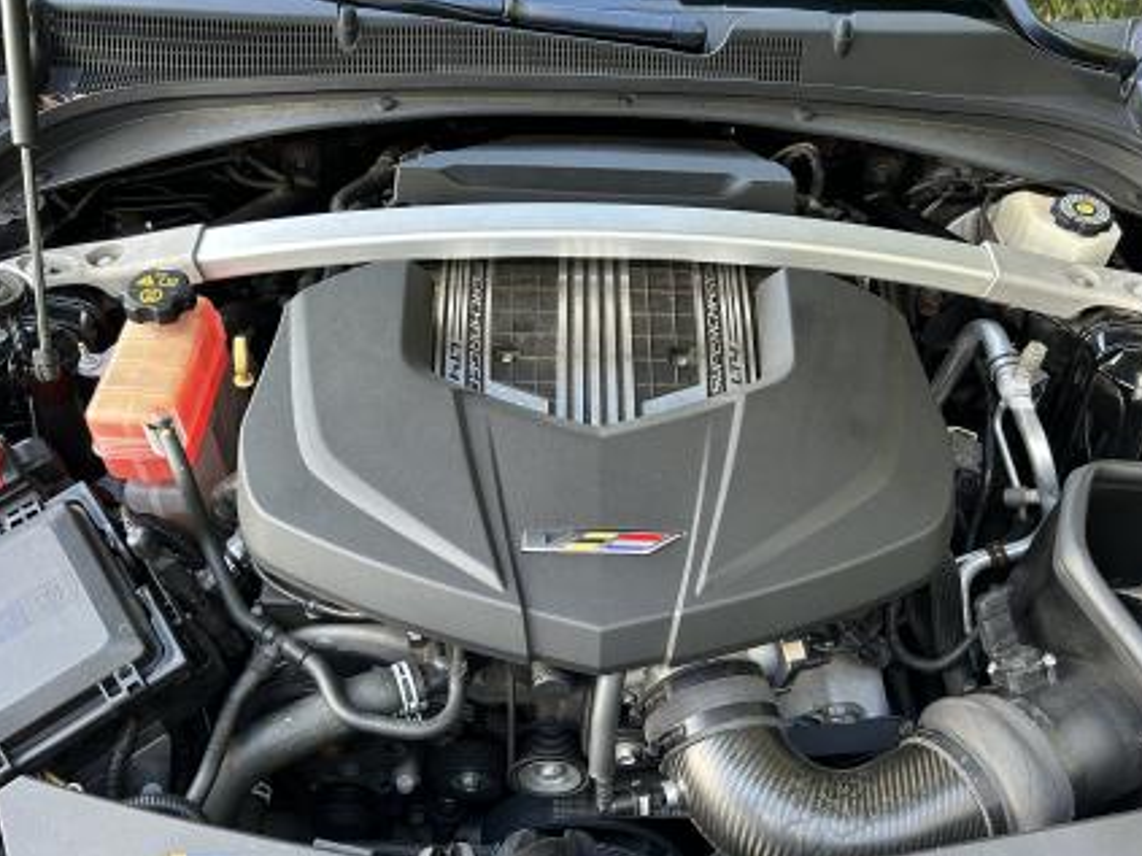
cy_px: 505
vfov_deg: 45.2
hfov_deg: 58.4
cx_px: 564
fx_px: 1022
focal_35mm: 31
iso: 125
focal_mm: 5.7
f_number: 1.5
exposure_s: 1/114
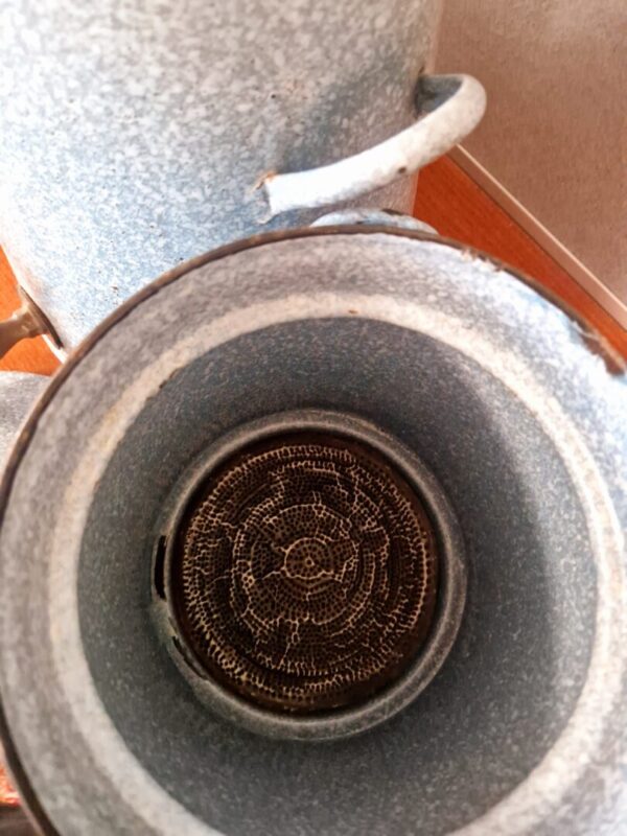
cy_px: 418
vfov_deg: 73.9
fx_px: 555
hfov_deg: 58.9
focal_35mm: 23
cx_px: 314
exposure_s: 1/25
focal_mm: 5.4
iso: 500
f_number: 1.8
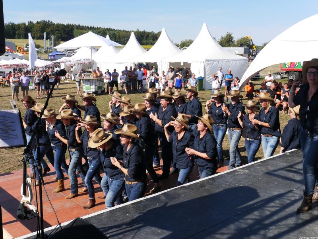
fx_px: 349
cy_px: 120
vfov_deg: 37.7
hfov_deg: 49.0
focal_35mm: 38
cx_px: 159
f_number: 8
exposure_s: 1/320
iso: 200
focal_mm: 19
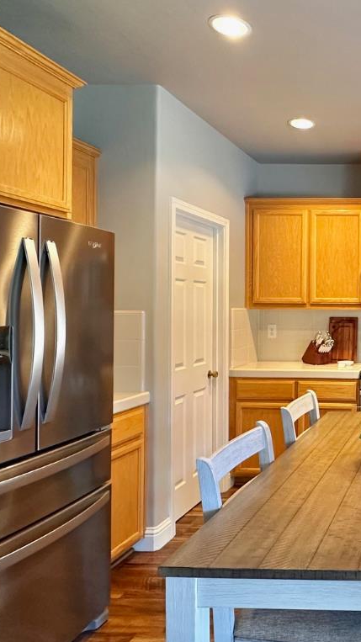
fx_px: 511
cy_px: 312
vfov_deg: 64.3
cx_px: 430
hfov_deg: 32.4
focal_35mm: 30
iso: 250
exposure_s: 1/60
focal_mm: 2.22
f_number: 2.2
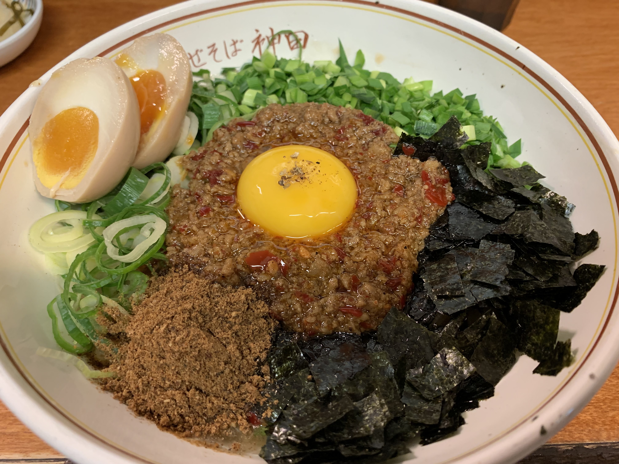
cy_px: 232
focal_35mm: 26
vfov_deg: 53.1
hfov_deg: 67.3
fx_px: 465
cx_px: 310
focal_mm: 4.25
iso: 200
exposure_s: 1/60
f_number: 1.8
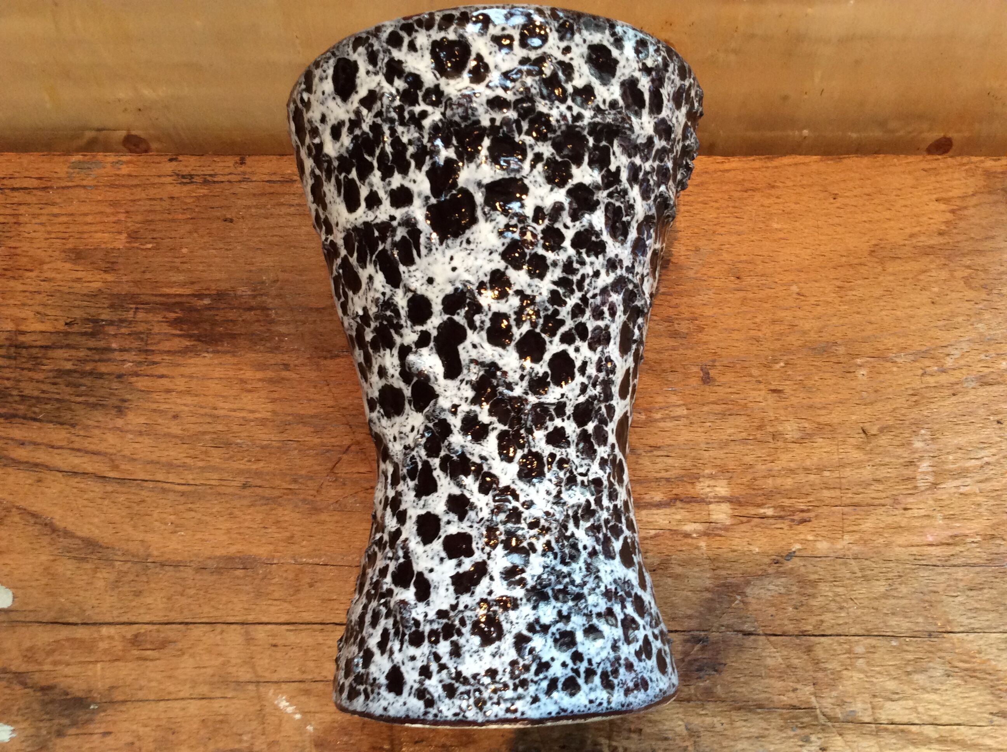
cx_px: 504
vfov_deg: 44.1
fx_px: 930
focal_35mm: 32
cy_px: 376
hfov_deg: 56.9
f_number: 2.4
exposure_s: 1/25
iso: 80
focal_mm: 3.3
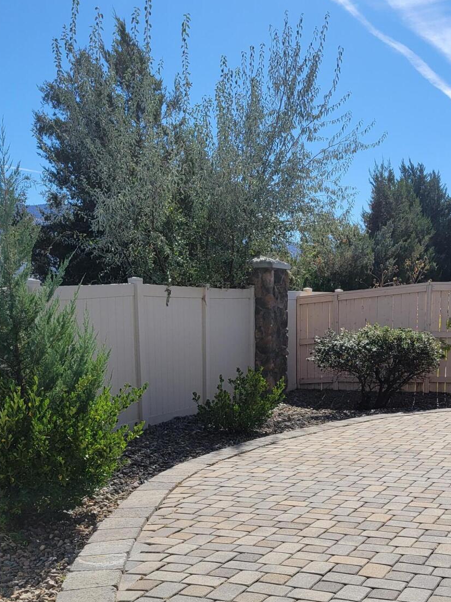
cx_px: 304
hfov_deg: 30.6
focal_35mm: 47
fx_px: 816
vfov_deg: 38.5
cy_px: 505
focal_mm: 5.4
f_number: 1.8
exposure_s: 1/2679
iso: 40
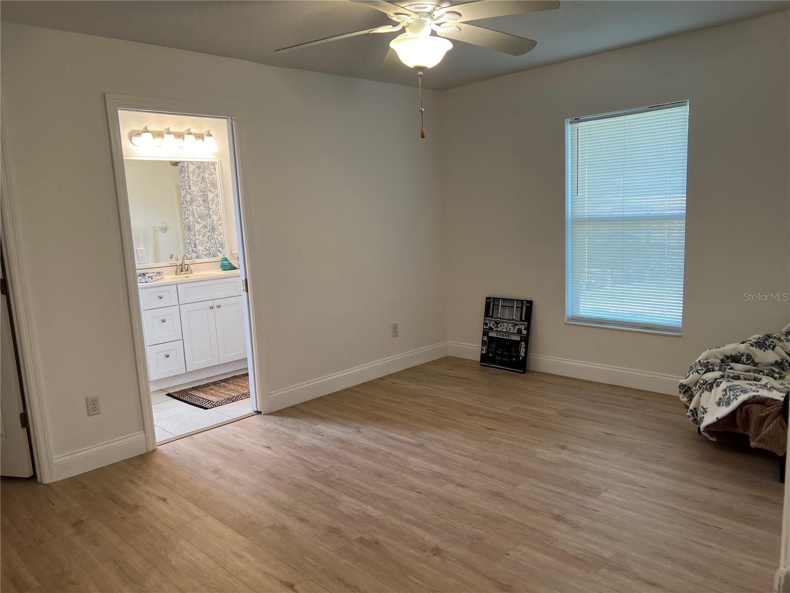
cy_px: 296
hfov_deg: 67.3
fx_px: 593
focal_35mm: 26
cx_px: 395
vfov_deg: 53.1
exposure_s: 1/120
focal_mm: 5.7
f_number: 1.5
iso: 64
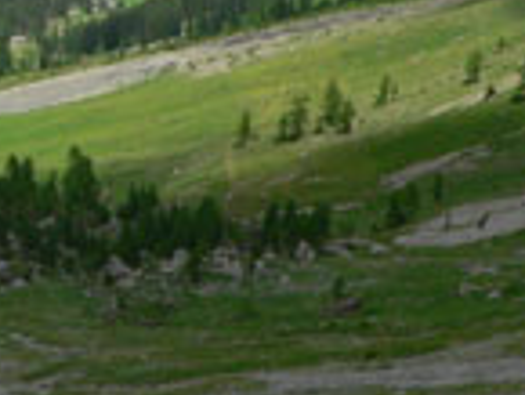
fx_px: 1700
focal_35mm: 112
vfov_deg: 13.2
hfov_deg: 17.0
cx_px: -54
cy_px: 98
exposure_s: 1/250
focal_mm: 6
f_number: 8
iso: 100
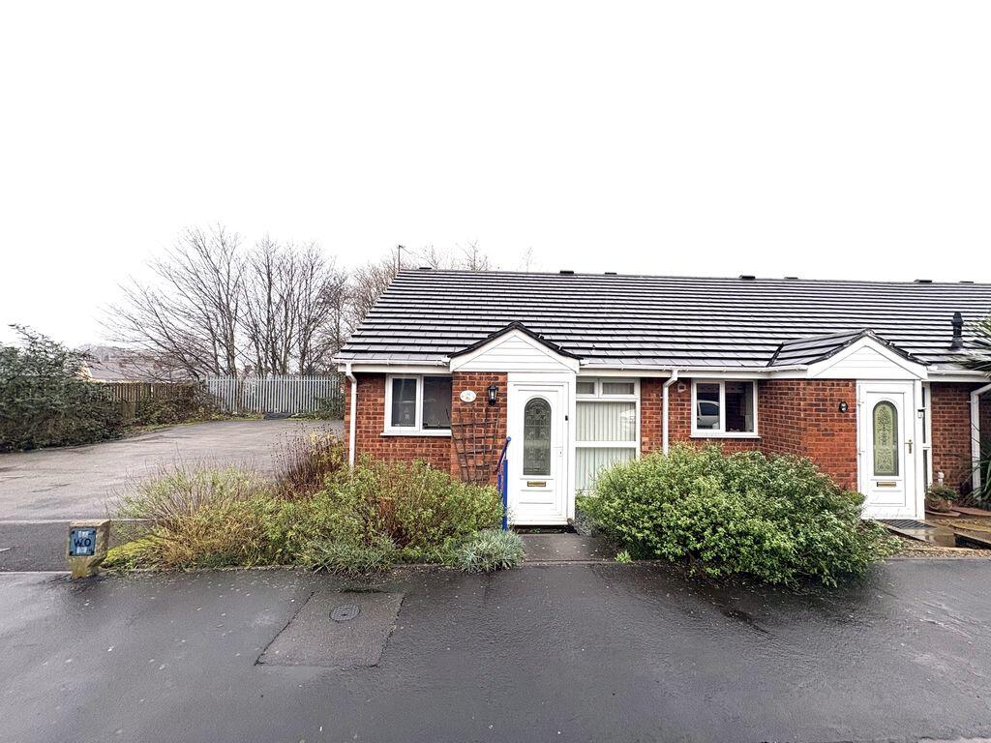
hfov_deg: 102.1
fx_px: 401
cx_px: 496
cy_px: 372
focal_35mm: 14
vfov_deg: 85.7
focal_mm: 2.22
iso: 100
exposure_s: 1/99
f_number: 2.2
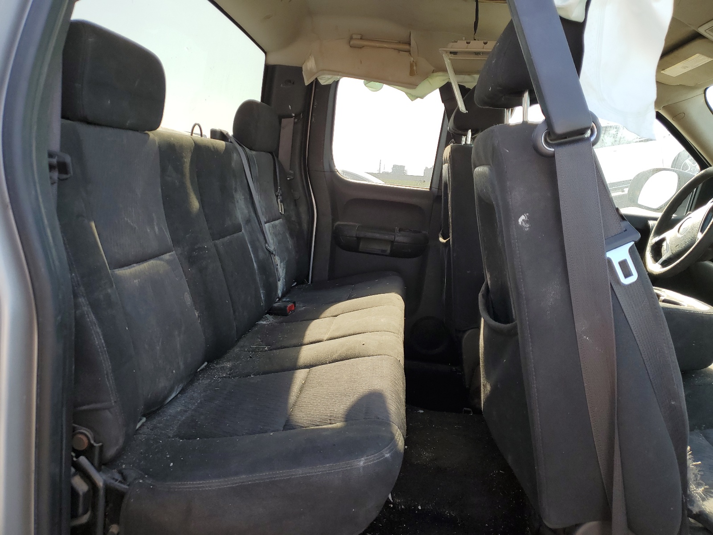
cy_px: 268
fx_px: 536
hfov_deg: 67.3
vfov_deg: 53.1
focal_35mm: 26
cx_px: 356
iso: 50
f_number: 1.5
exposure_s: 1/370
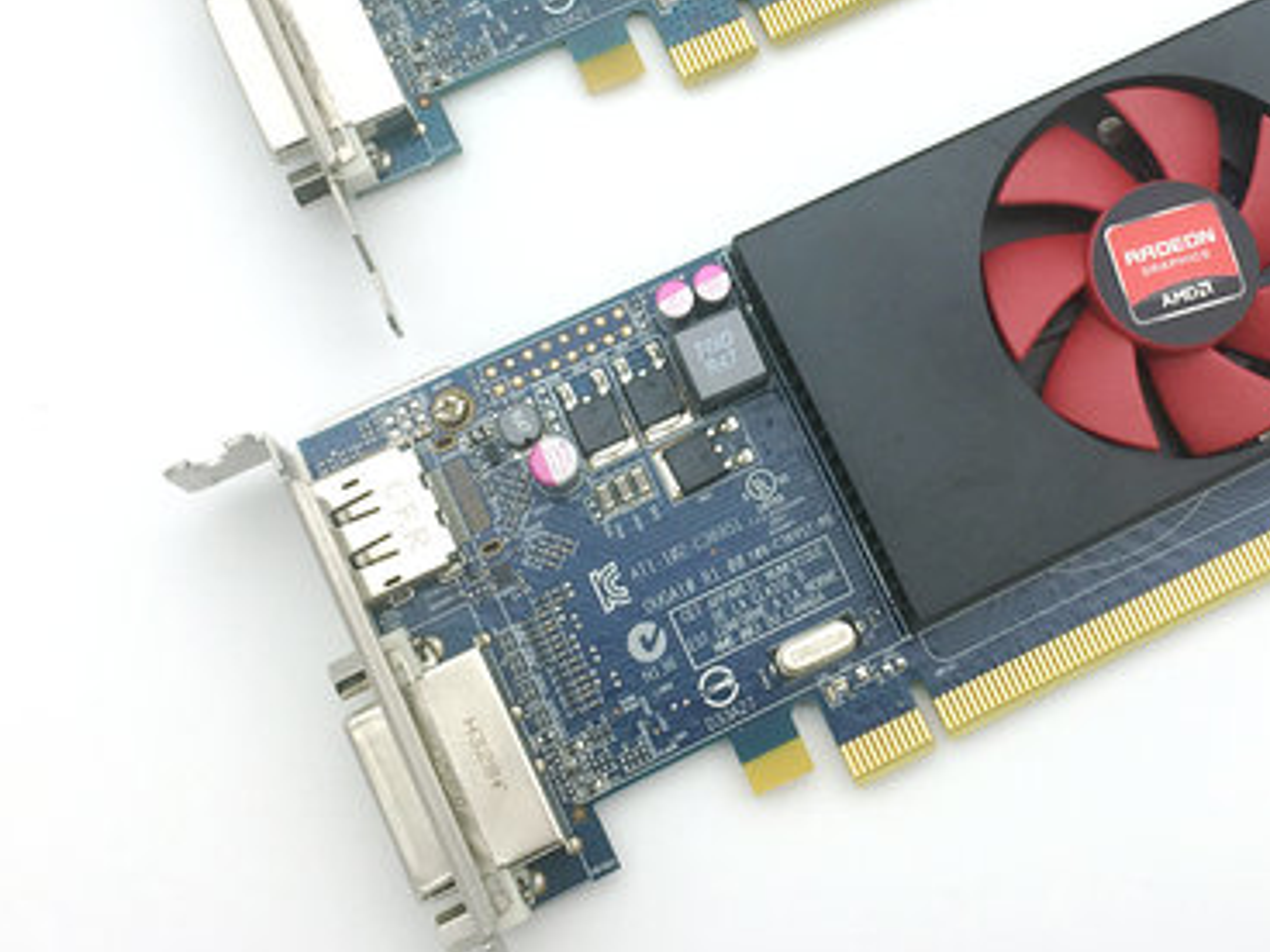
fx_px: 2311
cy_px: 169
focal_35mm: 63
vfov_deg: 22.9
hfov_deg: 30.5
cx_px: 821
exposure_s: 1/686
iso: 25
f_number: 2.2
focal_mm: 4.15
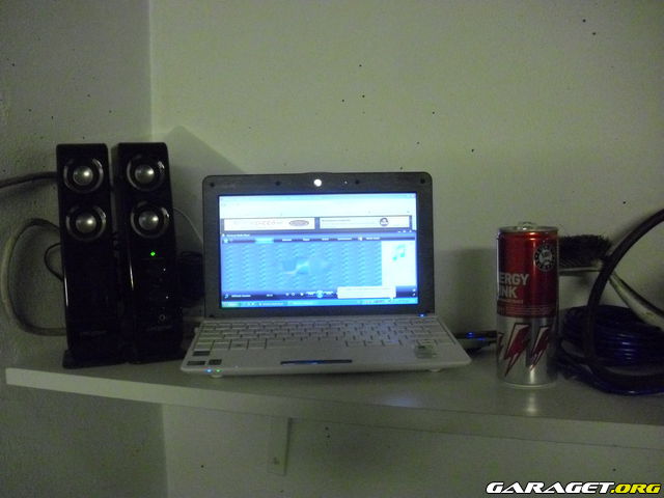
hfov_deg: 49.0
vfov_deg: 37.7
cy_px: 249
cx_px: 332
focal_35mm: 38
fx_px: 729
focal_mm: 6.2
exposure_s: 1/40
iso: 800
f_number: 2.8
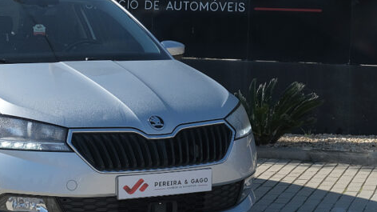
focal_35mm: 91
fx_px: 909
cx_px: 87
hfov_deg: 23.2
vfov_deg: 13.3
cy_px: 118
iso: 160
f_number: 9
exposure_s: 1/250
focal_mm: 26.4
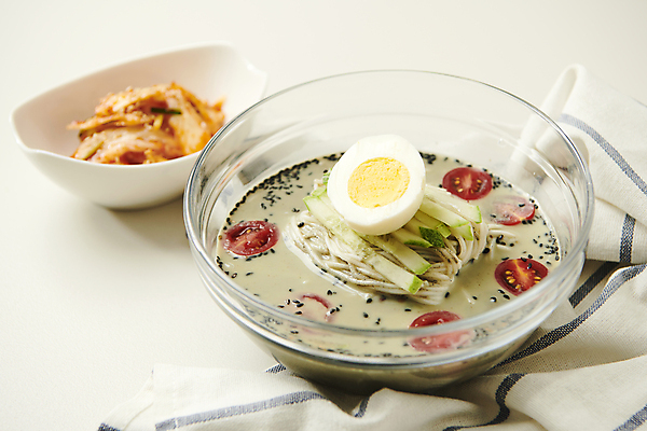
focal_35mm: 70
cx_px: 324
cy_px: 216
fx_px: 1258
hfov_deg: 28.8
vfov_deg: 19.5
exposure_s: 1/125
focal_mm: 70
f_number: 5.6
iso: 64
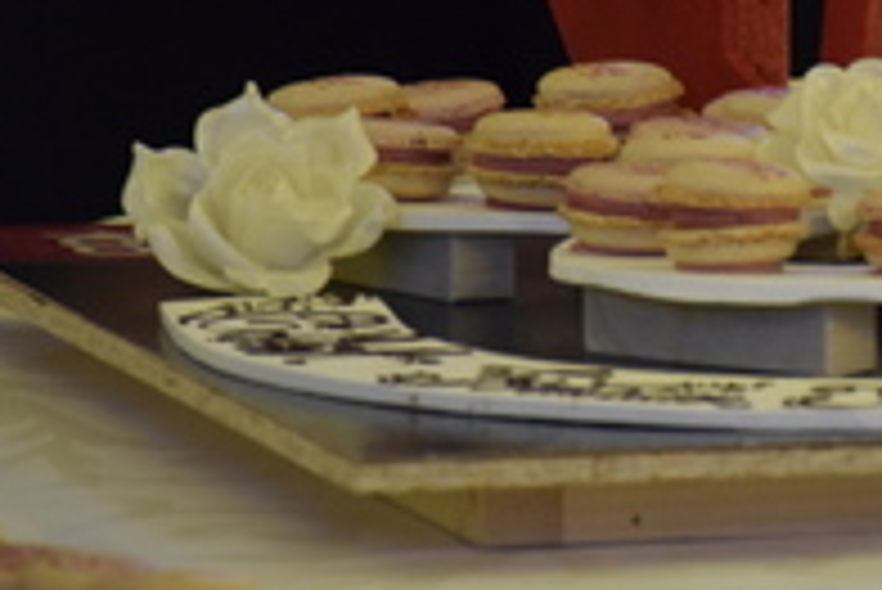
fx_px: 11646
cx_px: 824
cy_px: -9
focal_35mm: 475
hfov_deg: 4.3
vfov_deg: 2.9
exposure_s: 1/60
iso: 3200
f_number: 5.6
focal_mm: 140
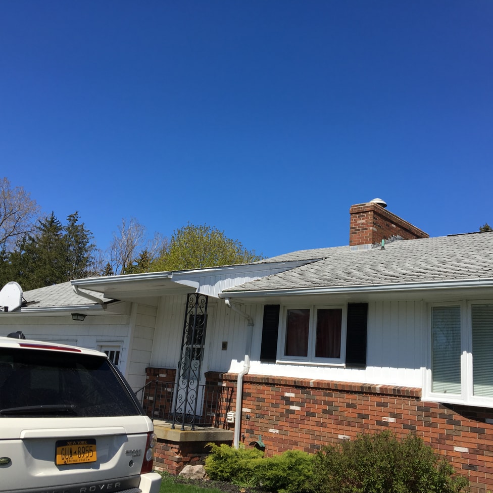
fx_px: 564
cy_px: 248
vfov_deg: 47.2
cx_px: 264
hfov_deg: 47.2
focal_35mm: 35
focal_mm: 4.15
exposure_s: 1/1672
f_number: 2.2
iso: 25
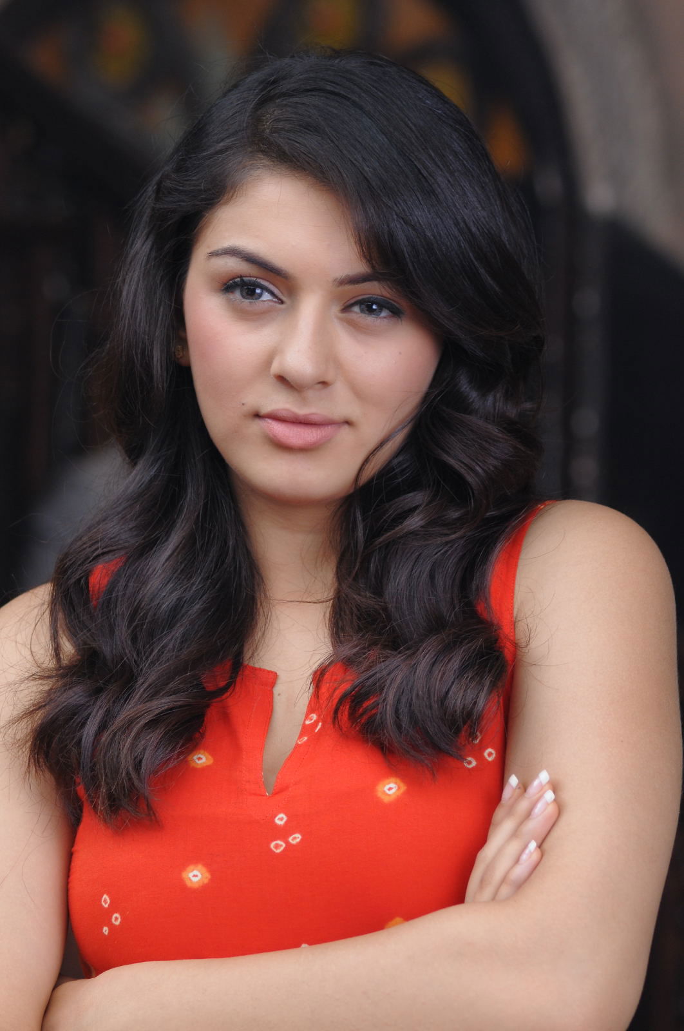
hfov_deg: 8.7
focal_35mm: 158
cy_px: 516
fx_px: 4502
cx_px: 342
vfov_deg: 13.1
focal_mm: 105
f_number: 5.6
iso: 500
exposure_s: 1/125
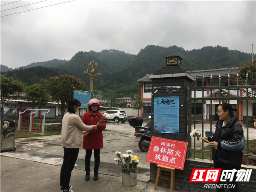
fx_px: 214
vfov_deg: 48.2
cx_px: 128
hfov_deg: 61.7
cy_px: 96
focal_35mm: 29
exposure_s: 1/219
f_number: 2.2
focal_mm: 4.15
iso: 25
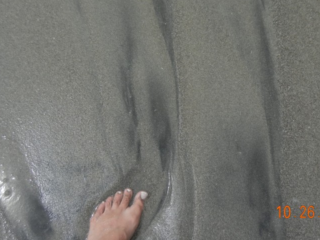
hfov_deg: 39.6
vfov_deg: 29.8
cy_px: 60
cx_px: 177
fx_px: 444
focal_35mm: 48
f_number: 7
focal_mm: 5.4
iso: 160
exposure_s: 1/605
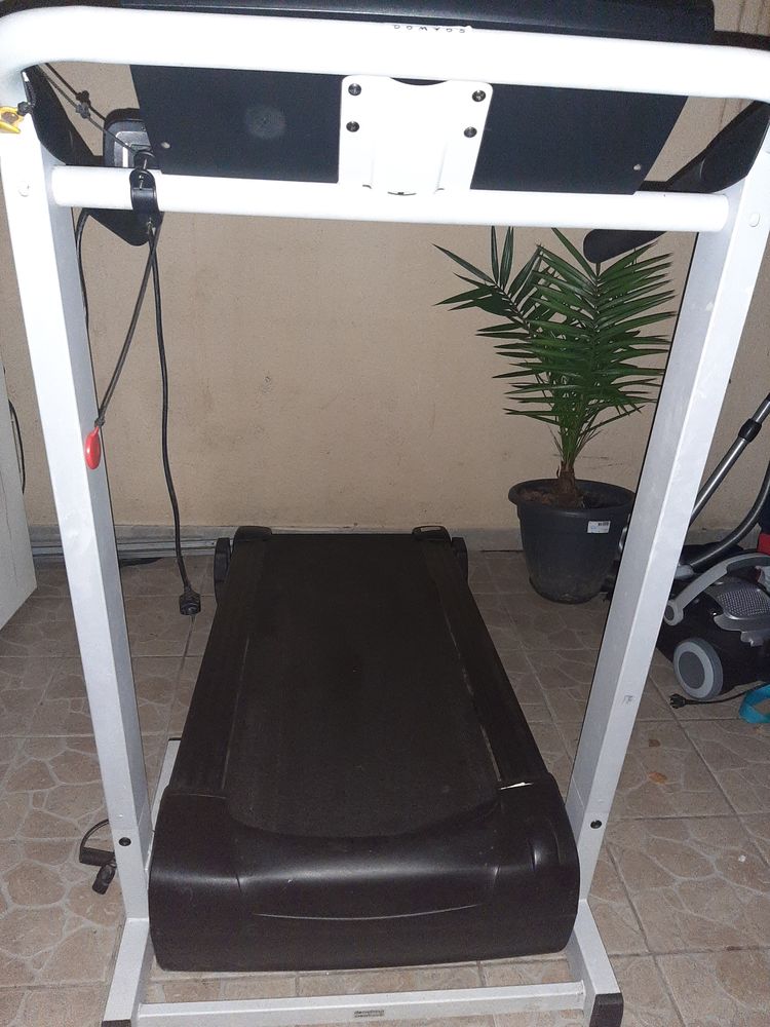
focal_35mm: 26
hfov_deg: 53.1
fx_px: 771
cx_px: 385
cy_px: 514
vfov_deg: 67.3
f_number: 1.7
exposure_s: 1/17
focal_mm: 3.93
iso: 1000
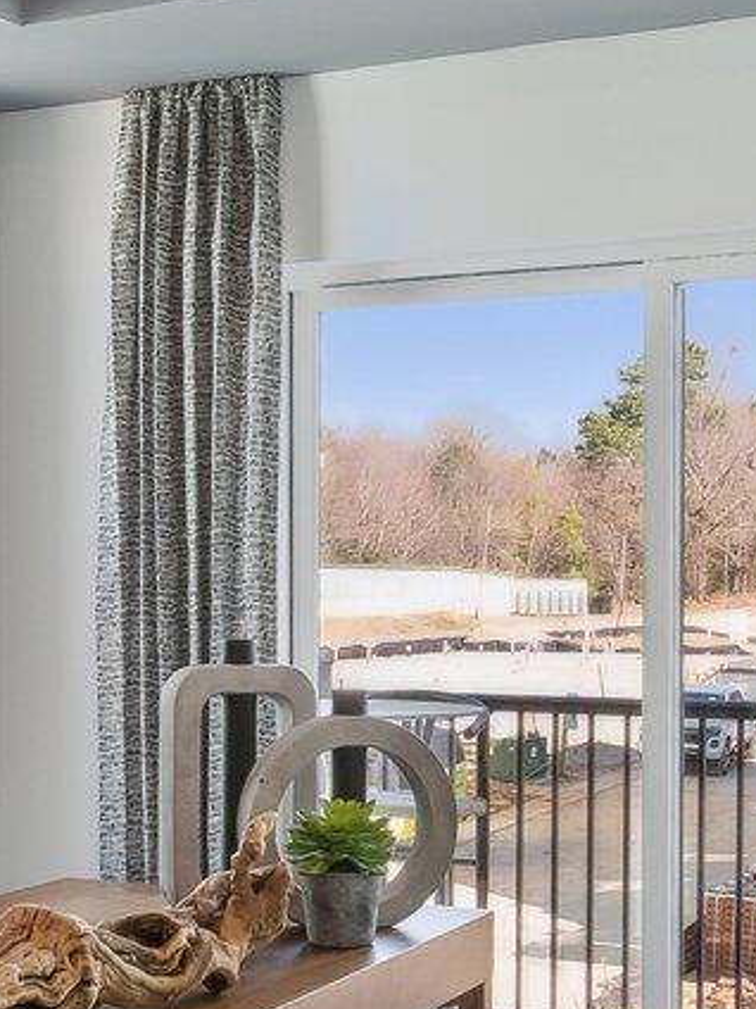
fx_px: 1893
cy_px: 565
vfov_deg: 29.8
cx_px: 295
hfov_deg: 22.5
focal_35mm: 65
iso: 400
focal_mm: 14
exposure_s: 1/60
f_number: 7.1
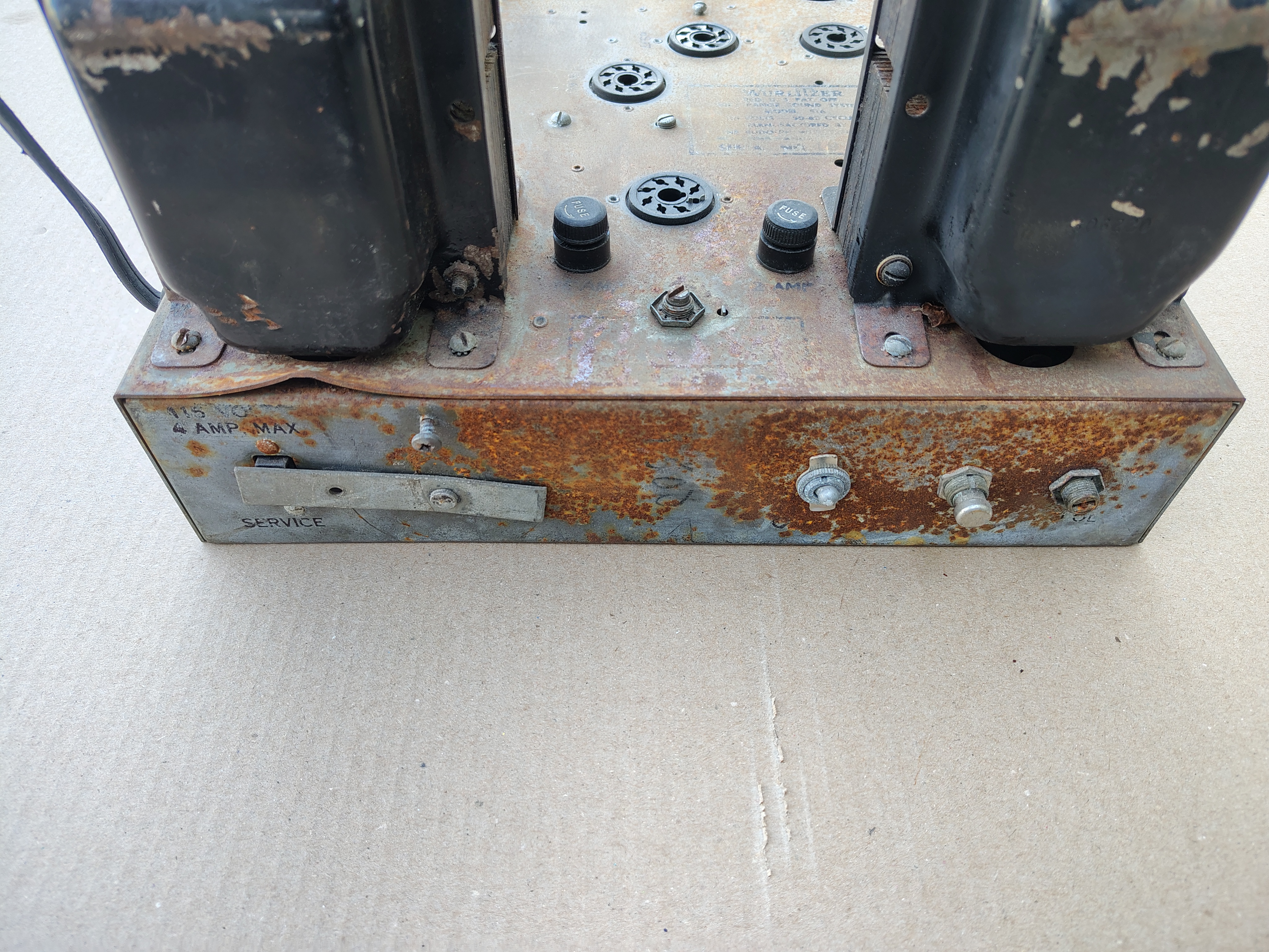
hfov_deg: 71.6
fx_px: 880
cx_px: 634
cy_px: 476
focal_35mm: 24
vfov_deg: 56.8
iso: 144
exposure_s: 1/100
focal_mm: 5.56
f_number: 1.8
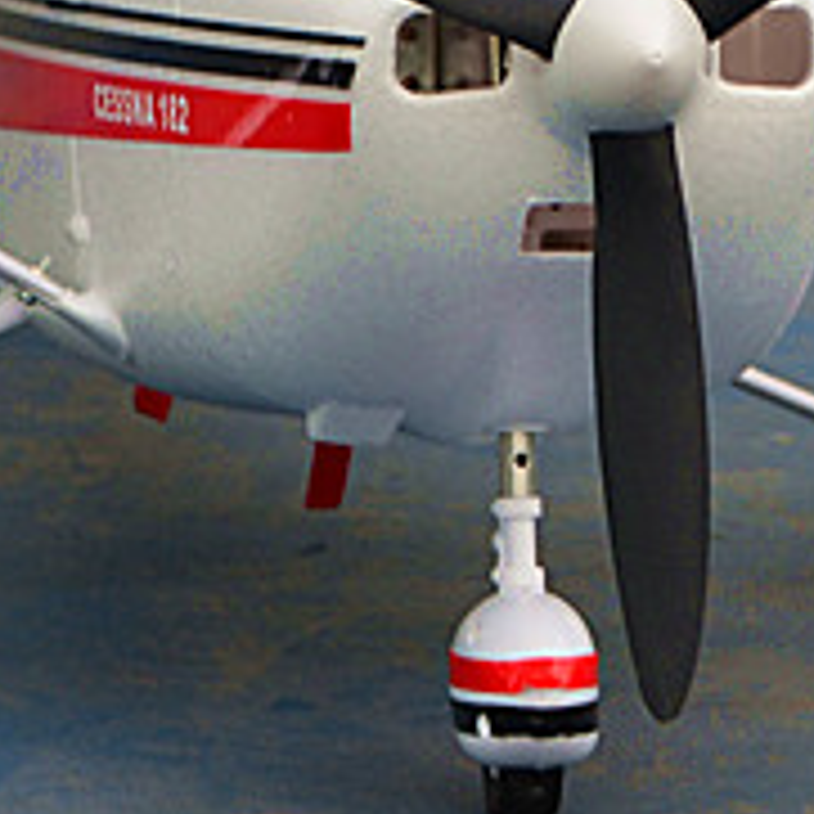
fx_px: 11972
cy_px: 74
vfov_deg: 3.9
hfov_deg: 3.9
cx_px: 337
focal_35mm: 450
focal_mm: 80
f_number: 5.6
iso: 100
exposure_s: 1/80
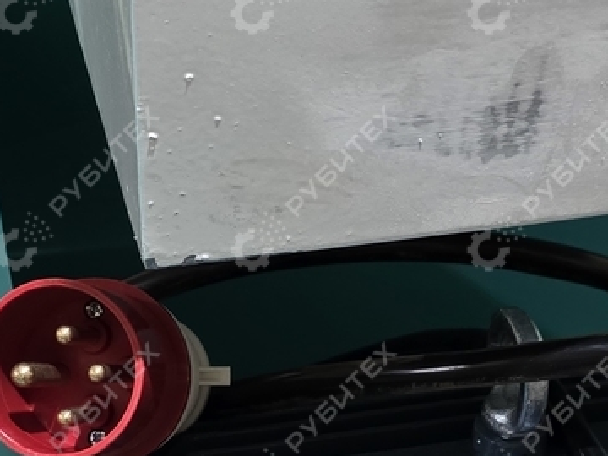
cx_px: 240
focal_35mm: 92
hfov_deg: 21.3
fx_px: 1616
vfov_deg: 15.6
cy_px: 517
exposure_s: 1/100
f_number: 1.7
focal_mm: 6.3
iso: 400
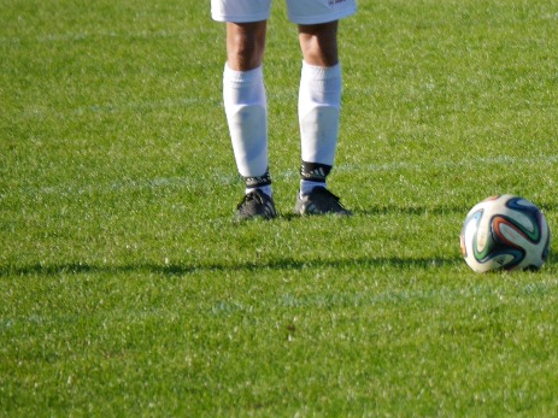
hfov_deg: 2.5
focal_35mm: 788
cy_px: 20
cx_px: 560
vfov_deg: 1.9
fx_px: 12699
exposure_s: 1/400
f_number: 5.4
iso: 160
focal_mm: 171
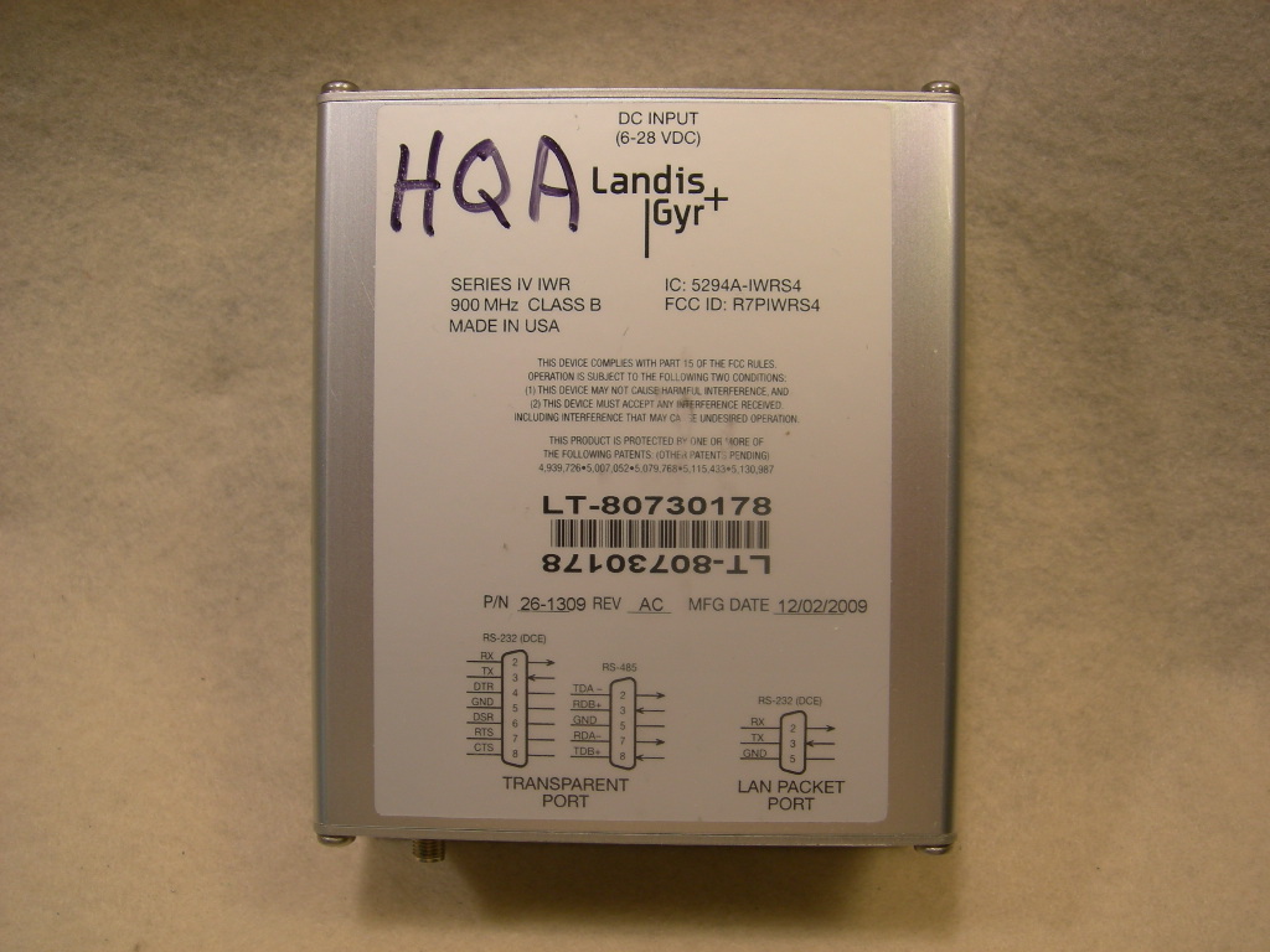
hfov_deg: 51.4
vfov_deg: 39.7
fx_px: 1321
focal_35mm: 36
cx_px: 635
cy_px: 476
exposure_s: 1/72.2
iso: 64
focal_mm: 7.5
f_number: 3.8
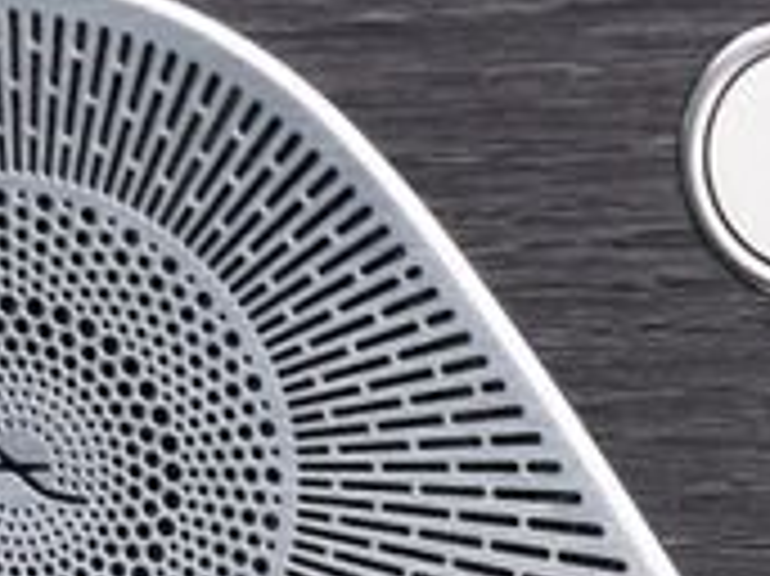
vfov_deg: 10.0
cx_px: 1189
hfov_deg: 13.4
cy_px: 1096
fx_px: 3068
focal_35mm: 138
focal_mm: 24
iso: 100
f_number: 4.5
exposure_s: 1/100
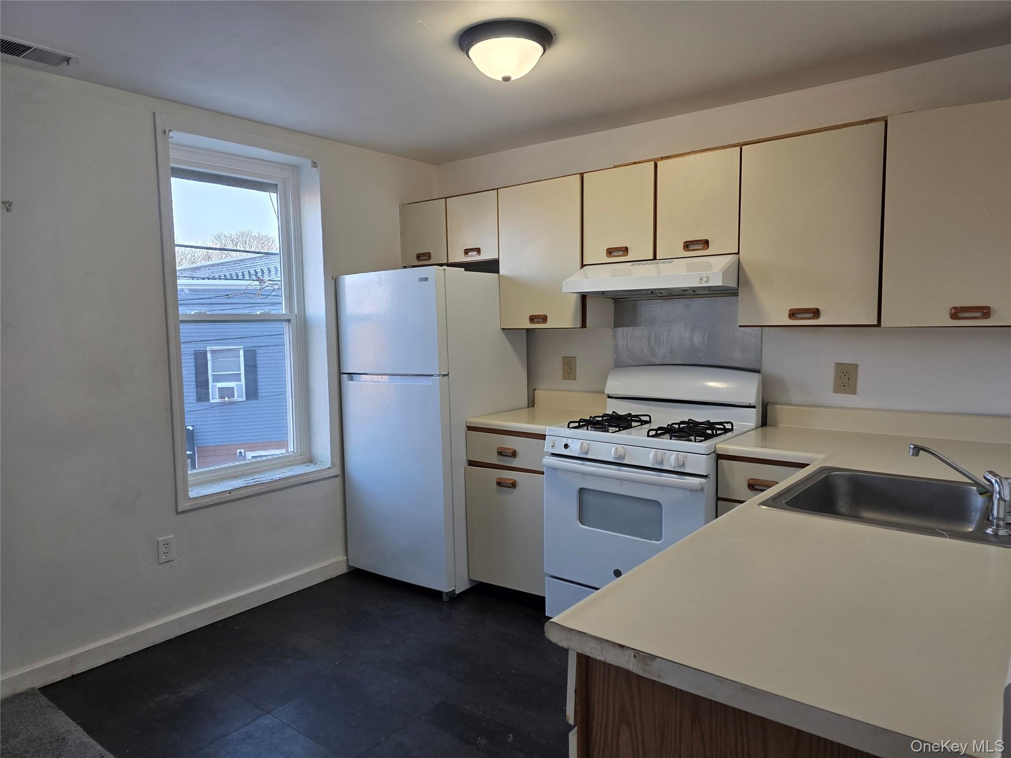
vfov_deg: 58.9
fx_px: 672
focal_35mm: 23
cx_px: 506
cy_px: 379
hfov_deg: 73.9
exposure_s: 1/120
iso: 160
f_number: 1.7
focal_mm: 6.3
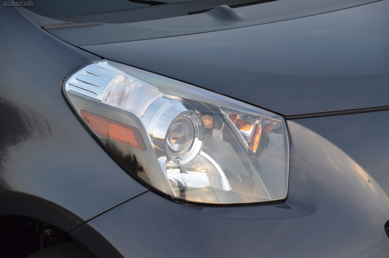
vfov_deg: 10.1
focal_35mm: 135
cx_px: 194
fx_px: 1456
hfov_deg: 15.2
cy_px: 129
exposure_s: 1/250
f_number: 5.3
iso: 1600
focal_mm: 90
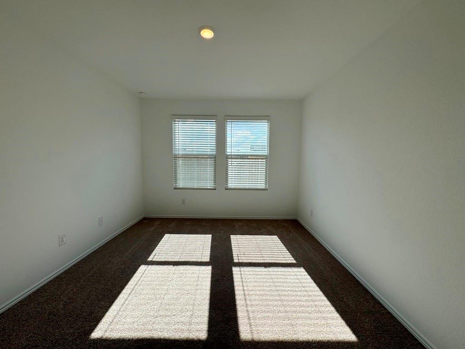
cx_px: 232
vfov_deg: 85.7
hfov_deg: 102.1
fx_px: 188
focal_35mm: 14
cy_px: 174
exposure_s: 1/561
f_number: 2.2
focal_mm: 2.22
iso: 40
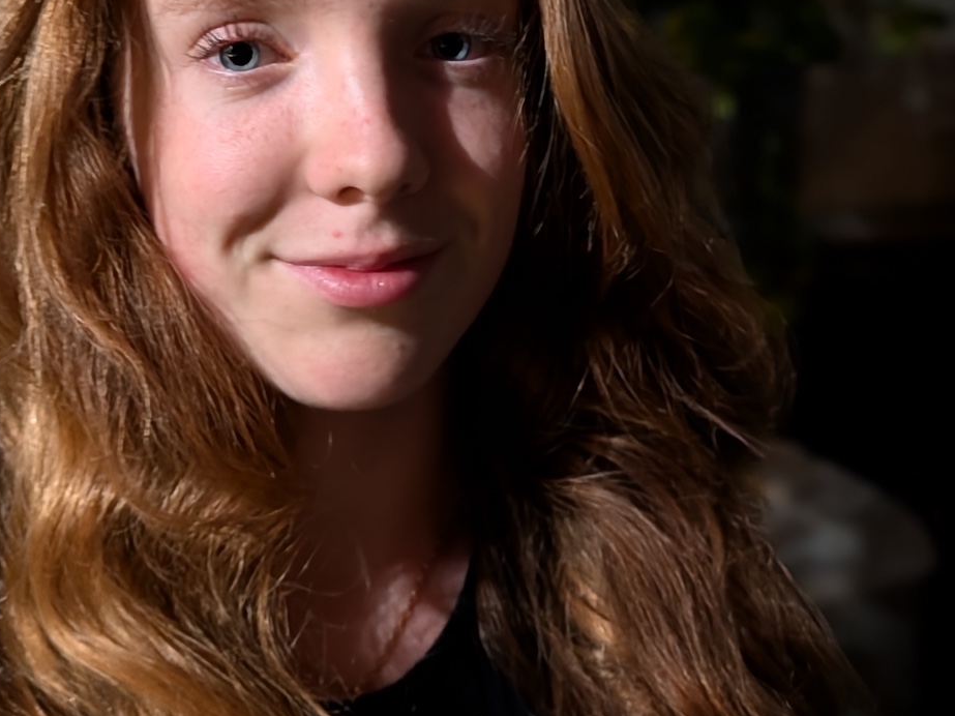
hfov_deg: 36.5
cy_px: 56
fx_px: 1434
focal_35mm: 52
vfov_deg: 26.9
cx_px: 324
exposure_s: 1/9.95
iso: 2199
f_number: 1.68
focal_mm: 6.9
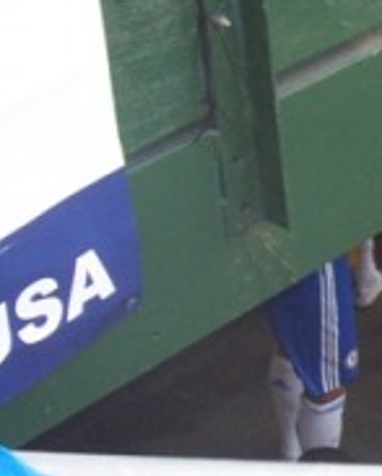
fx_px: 1579
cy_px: 258
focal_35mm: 112
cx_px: 621
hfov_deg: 12.9
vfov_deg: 17.1
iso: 125
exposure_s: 1/90
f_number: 2.7
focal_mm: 5.6
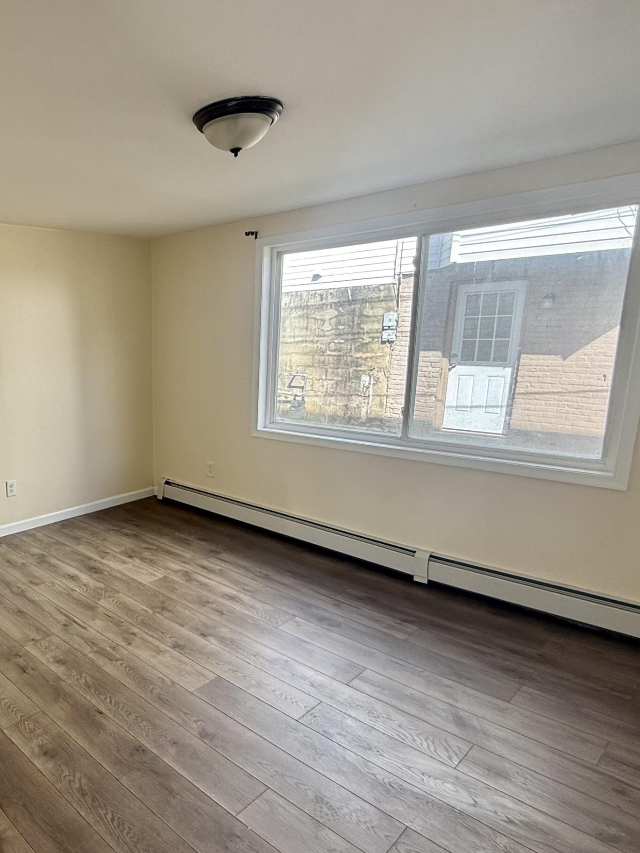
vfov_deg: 73.9
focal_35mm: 23
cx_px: 85
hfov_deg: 52.9
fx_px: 567
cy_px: 442
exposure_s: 1/123
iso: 50
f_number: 2.2
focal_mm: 2.22
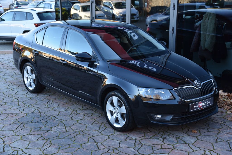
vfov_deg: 21.9
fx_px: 400
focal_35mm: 62
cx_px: 116
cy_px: 78
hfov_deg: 32.4
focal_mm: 62
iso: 500
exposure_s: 1/125
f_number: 5.6
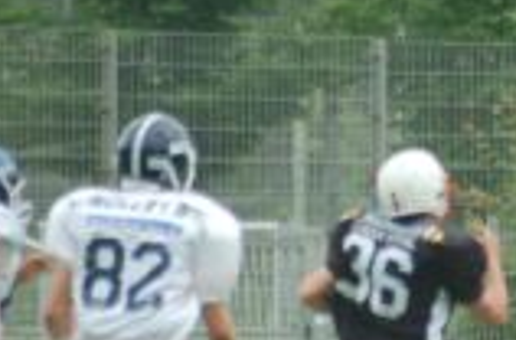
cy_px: 239
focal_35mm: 1294
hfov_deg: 1.6
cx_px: 452
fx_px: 18474
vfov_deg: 1.1
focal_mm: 300
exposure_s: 1/500
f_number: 5.6
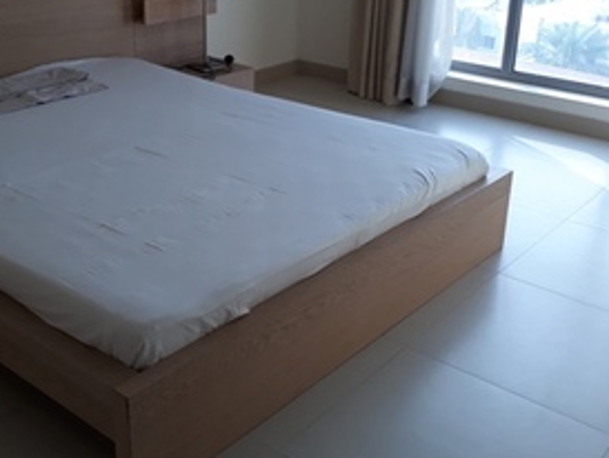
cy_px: 172
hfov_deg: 42.0
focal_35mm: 45
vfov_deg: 32.1
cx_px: 279
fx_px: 792
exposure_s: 1/50
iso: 40
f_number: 1.9
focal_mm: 3.6
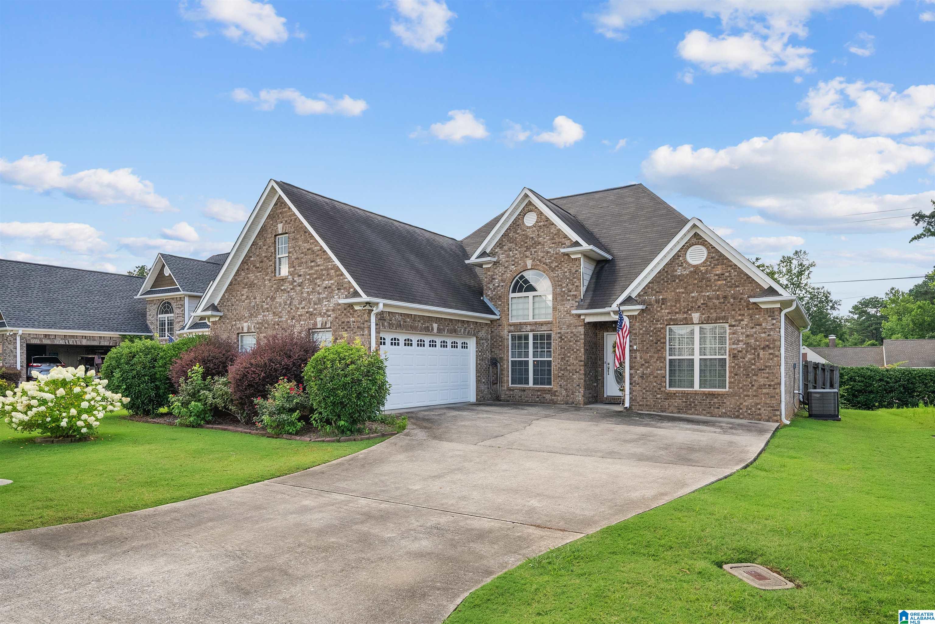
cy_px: 312
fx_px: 546
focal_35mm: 21
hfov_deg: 81.2
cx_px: 468
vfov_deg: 59.5
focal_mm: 21
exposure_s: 1/160
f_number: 8
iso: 400
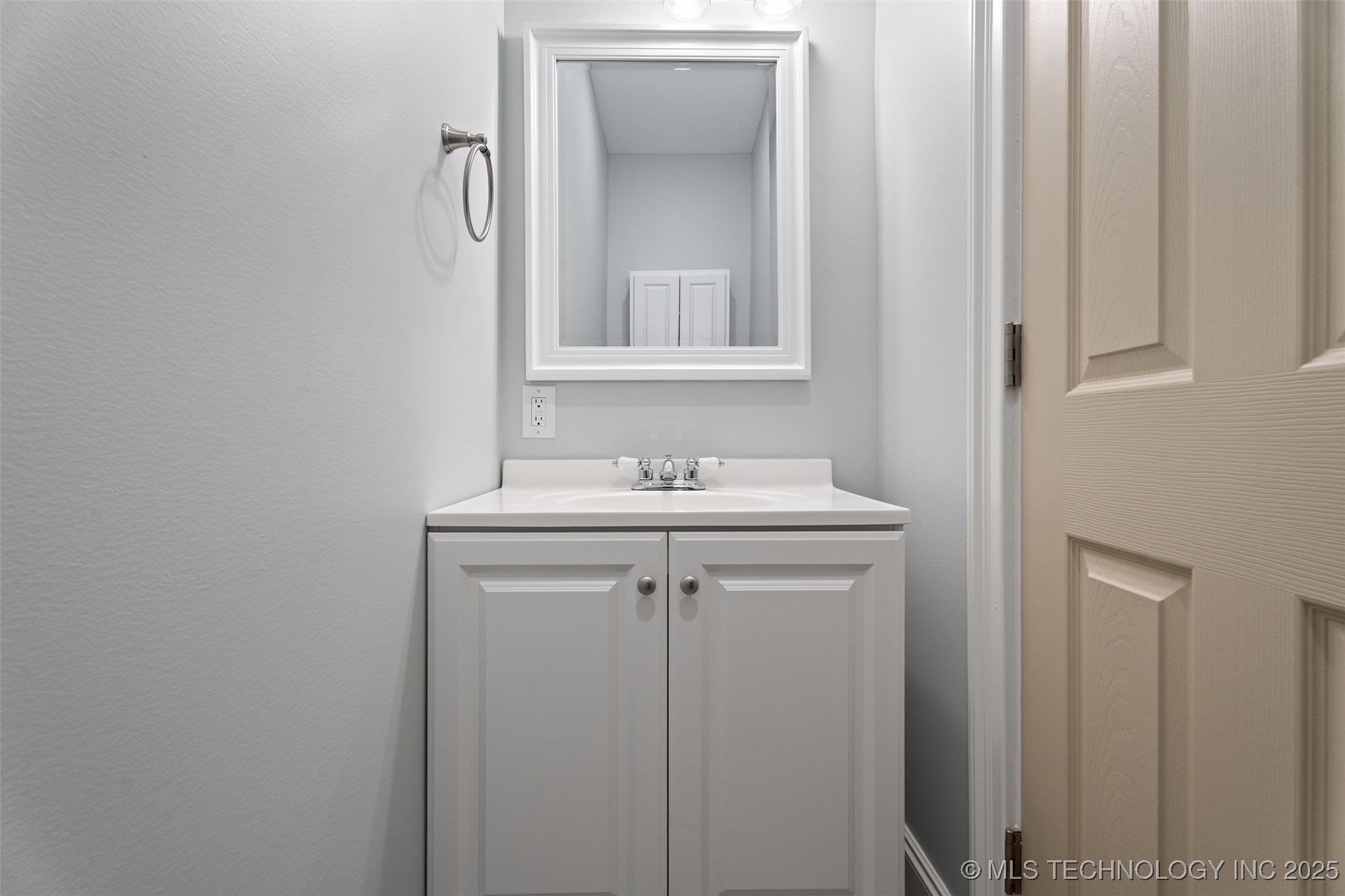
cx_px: 672
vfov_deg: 73.7
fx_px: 598
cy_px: 448
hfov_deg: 96.7
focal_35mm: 16
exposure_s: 1/4
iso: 200
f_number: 9
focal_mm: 16
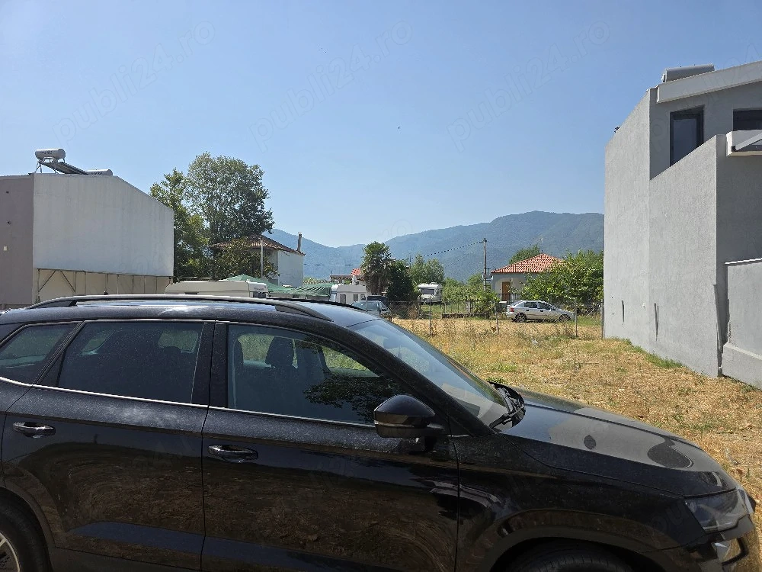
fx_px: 506
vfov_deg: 58.9
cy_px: 286
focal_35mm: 23
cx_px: 381
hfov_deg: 73.9
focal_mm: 6.3
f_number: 1.7
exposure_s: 1/10000
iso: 80
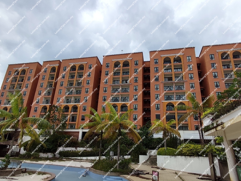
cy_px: 96
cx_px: 123
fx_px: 132
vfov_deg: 68.6
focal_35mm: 19
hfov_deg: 84.7
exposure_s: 1/2027
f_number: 2.2
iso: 50
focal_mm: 1.65
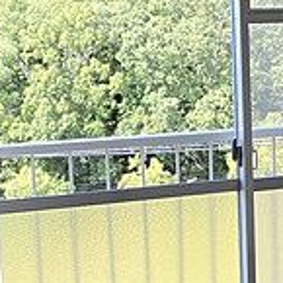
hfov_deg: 15.7
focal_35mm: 109
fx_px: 1008
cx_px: 287
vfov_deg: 15.9
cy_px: 213
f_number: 1.8
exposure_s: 1/163
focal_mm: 3.99
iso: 25
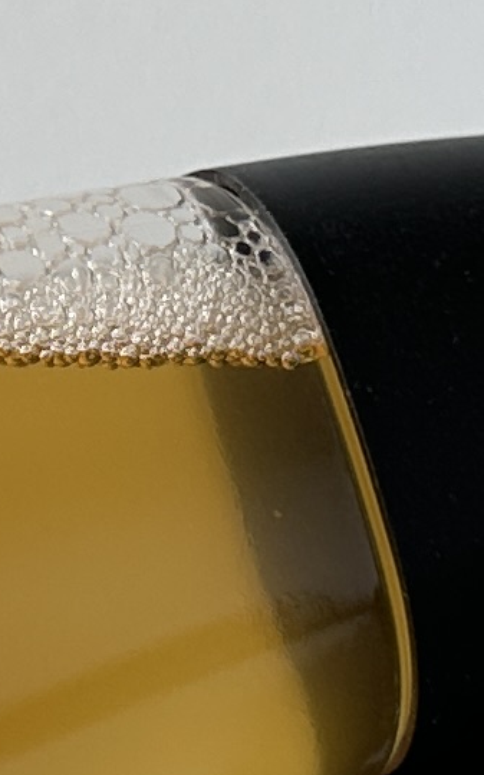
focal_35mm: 190
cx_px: 47
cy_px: 464
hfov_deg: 6.9
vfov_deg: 11.0
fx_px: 4014
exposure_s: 1/401
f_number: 1.78
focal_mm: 6.86
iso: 80
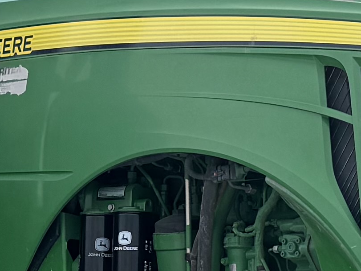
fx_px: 1762
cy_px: 239
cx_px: 132
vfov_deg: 8.8
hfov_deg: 11.7
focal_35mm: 169
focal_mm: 6.76
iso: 80
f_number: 1.78
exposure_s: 1/2331
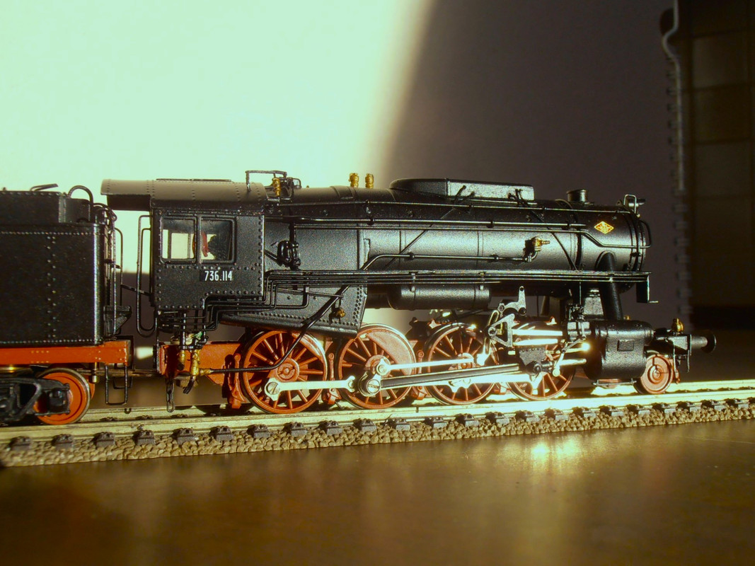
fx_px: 807
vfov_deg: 38.7
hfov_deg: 50.1
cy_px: 283
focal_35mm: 37
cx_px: 378
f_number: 3.9
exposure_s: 1/160
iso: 80
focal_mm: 6.61
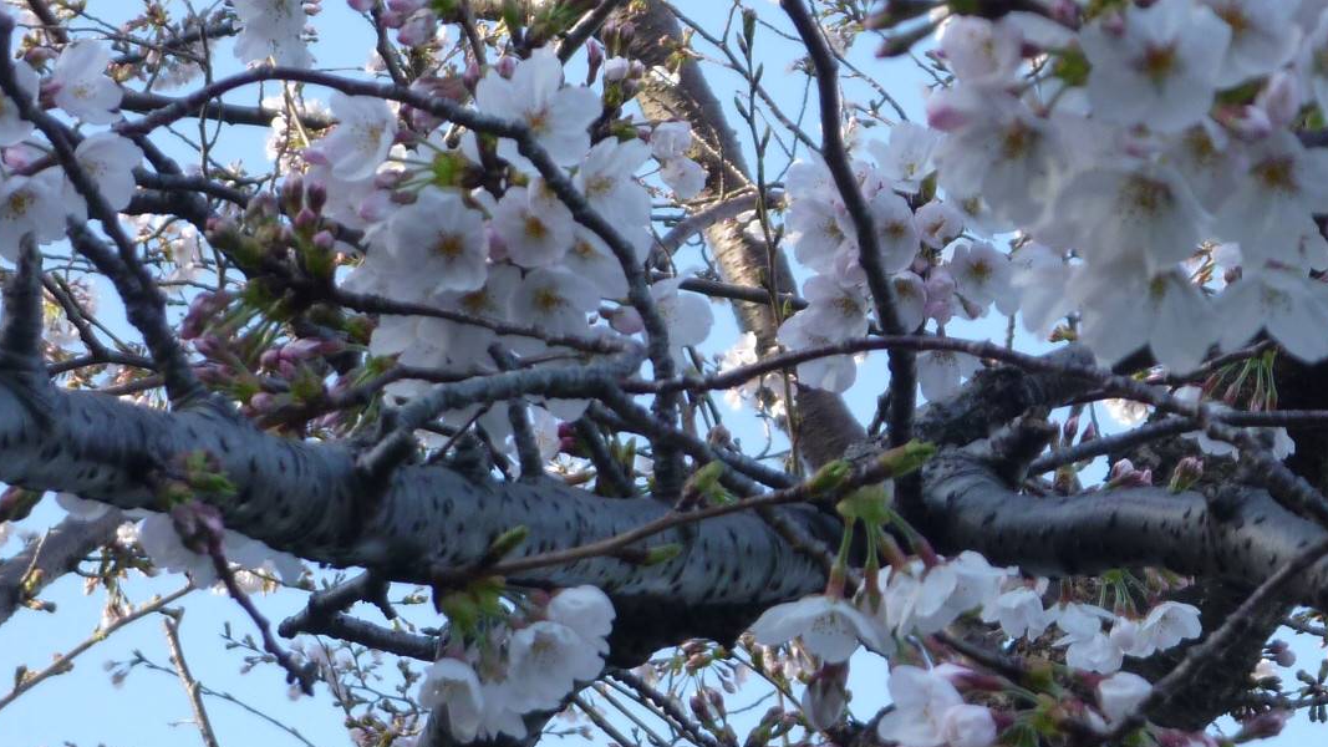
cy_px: 357
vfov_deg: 5.9
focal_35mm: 205
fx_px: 7218
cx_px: 1063
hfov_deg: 10.5
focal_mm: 17.4
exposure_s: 1/80
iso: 100
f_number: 5.7
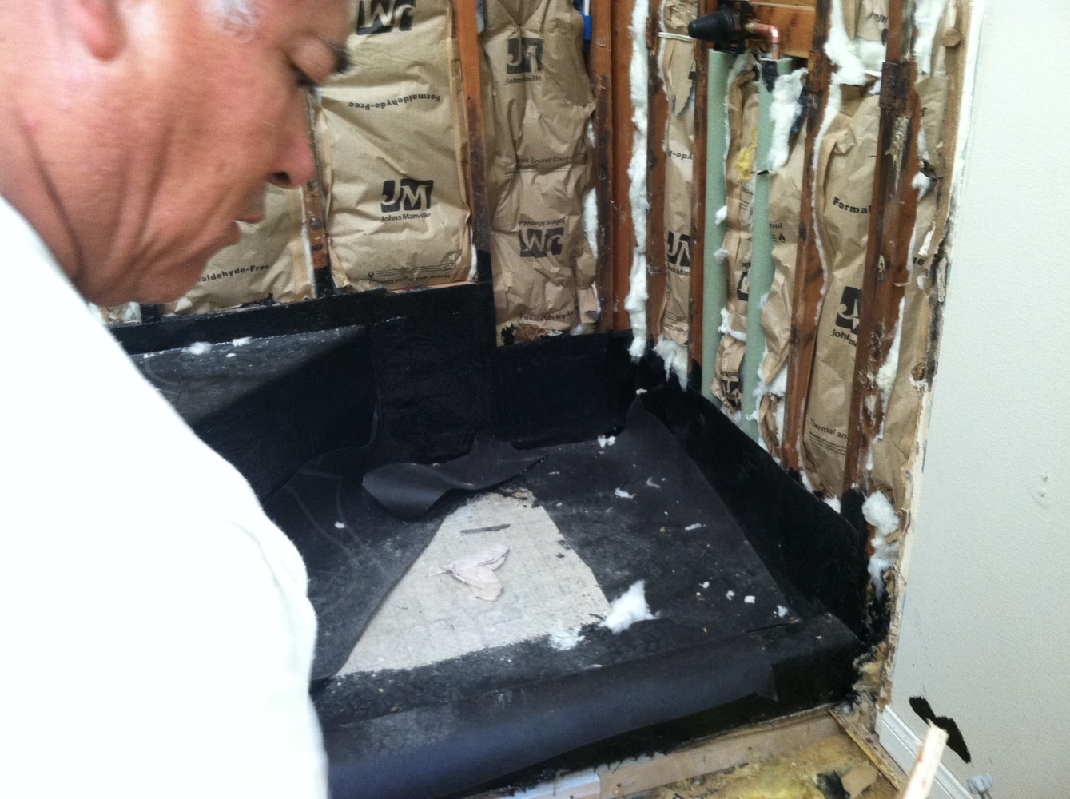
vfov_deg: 40.6
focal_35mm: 35
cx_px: 535
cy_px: 400
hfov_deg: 52.7
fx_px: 1080
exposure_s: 1/15
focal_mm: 3.85
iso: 200
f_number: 2.8
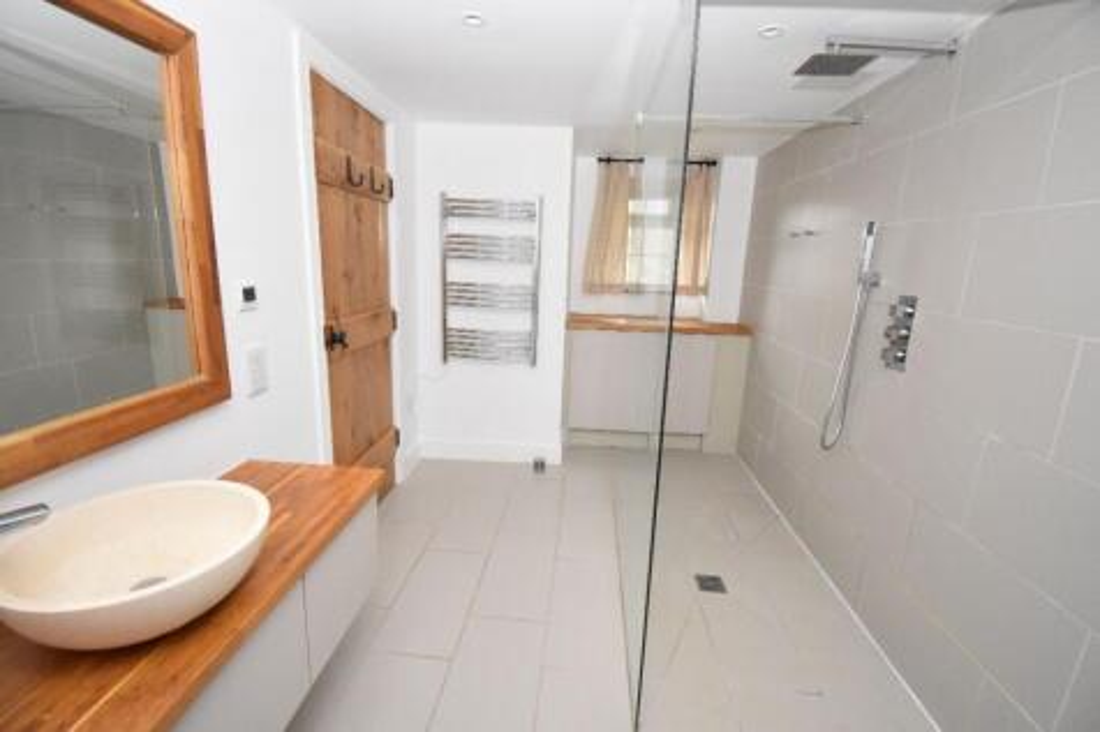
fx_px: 458
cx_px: 550
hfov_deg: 100.4
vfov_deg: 77.3
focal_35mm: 15
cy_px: 366
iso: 4500
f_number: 4.5
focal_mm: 10
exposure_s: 1/60
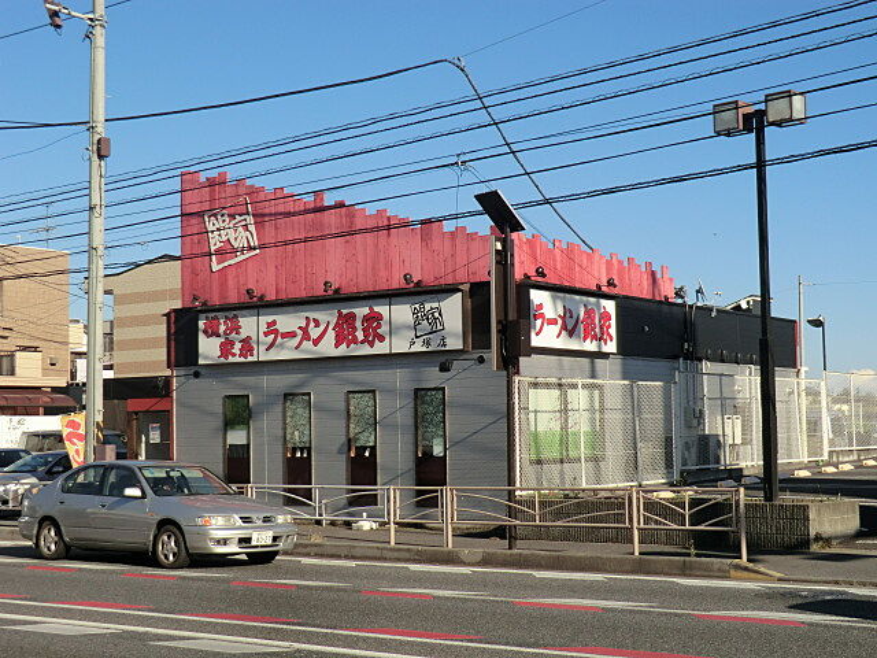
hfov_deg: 34.9
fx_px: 1393
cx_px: 438
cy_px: 329
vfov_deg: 26.6
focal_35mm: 55
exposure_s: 1/800
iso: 80
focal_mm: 9.8
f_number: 4.2
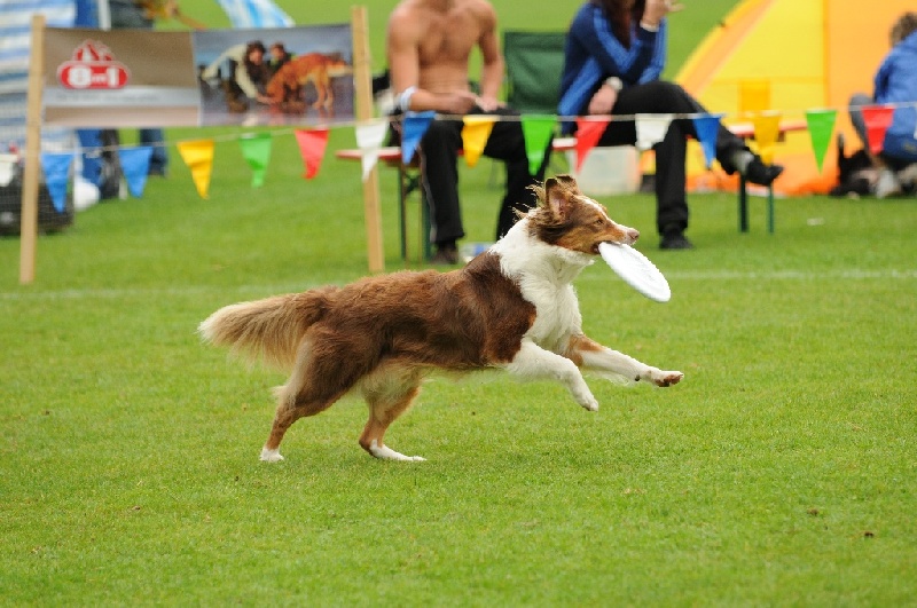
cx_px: 458
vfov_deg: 6.1
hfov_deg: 9.2
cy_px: 304
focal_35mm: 225
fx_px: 5723
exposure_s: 1/2000
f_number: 2.8
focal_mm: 150
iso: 400
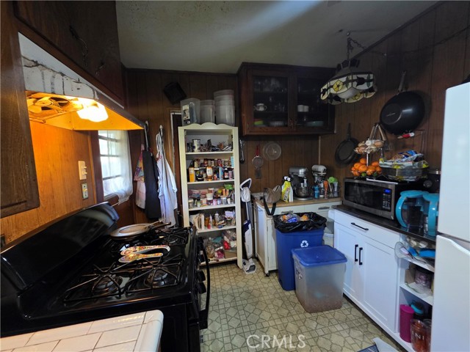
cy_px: 176
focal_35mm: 13
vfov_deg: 89.9
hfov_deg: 106.2
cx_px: 235
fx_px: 177
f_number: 1.9
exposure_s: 1/60
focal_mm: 2.2
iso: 640
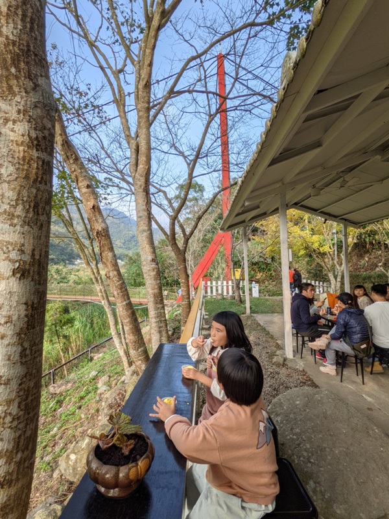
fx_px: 240
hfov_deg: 78.1
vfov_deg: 94.5
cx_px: 194
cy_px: 260
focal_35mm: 16
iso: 37
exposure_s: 1/325
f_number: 2.2
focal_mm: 2.22
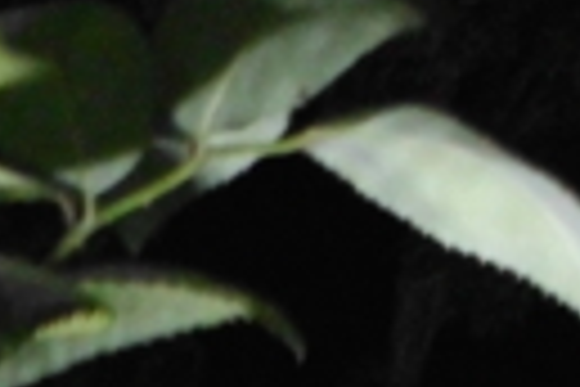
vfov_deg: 5.2
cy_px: 1728
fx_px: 3592
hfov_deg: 9.1
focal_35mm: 223
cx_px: -121
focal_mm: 5
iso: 400
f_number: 3.3
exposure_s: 1/10
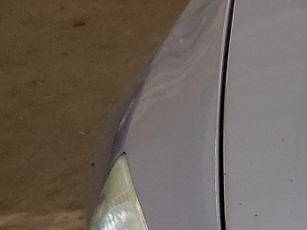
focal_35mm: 120
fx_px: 1064
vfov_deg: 11.9
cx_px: 680
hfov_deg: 13.3
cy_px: 317
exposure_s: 1/120
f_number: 1.5
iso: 83
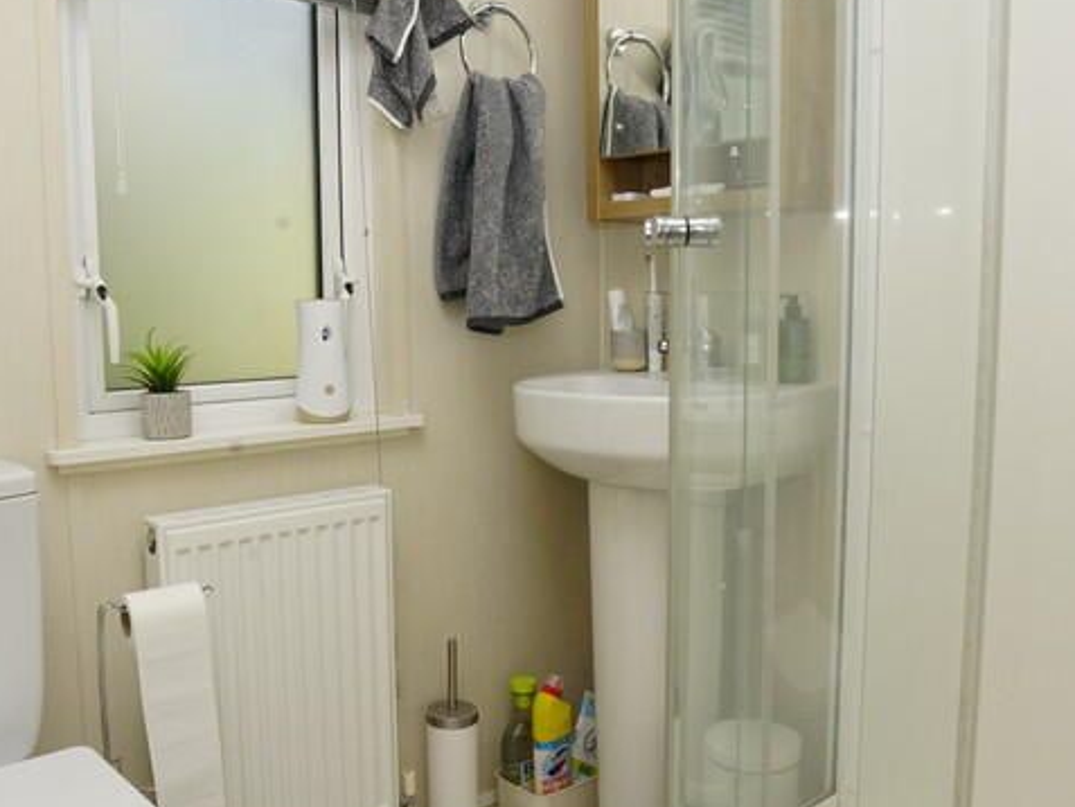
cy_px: 411
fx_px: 1025
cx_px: 491
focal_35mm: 33
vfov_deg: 43.0
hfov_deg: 55.3
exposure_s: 1/60
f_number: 14
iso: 1600
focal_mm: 16
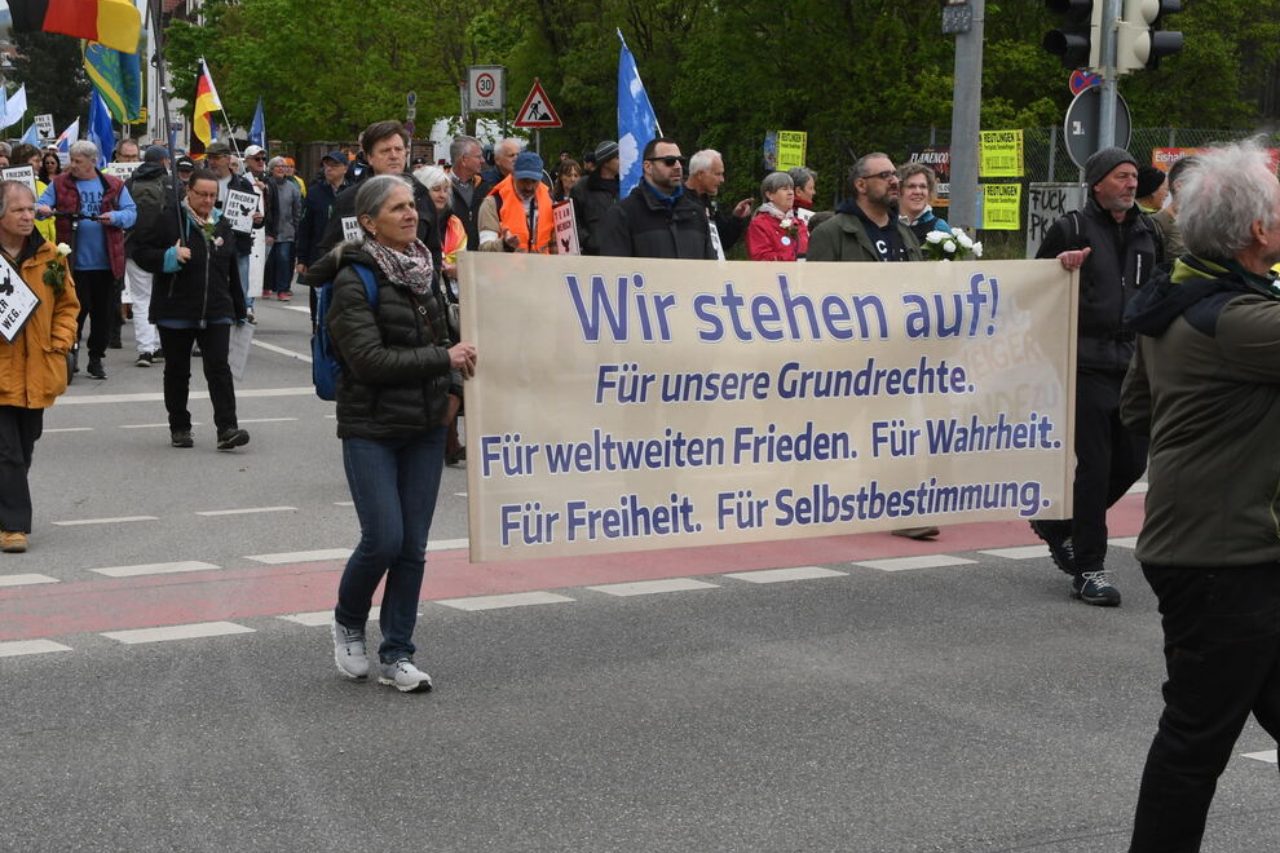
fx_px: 2844
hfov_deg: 25.4
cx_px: 579
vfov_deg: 17.1
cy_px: 368
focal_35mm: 80
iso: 640
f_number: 13
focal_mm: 44
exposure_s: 1/250
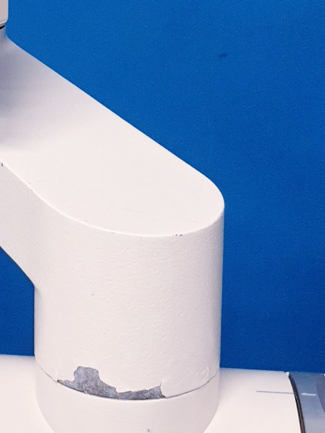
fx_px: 989
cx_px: -5
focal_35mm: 79
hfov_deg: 18.2
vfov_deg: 24.3
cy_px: 80
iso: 250
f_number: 1.5
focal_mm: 4.3
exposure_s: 1/50
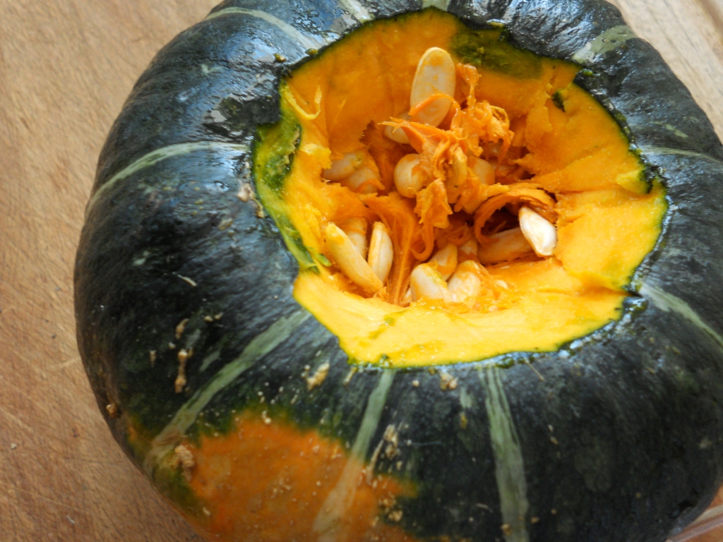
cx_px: 362
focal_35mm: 32
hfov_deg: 56.8
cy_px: 271
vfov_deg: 44.2
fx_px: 668
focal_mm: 5.8
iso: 125
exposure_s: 1/30
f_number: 3.5
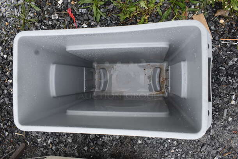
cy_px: 80
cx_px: 119
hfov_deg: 67.3
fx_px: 179
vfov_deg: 48.0
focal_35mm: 27
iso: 200
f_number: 6.3
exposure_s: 1/250
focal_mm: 18
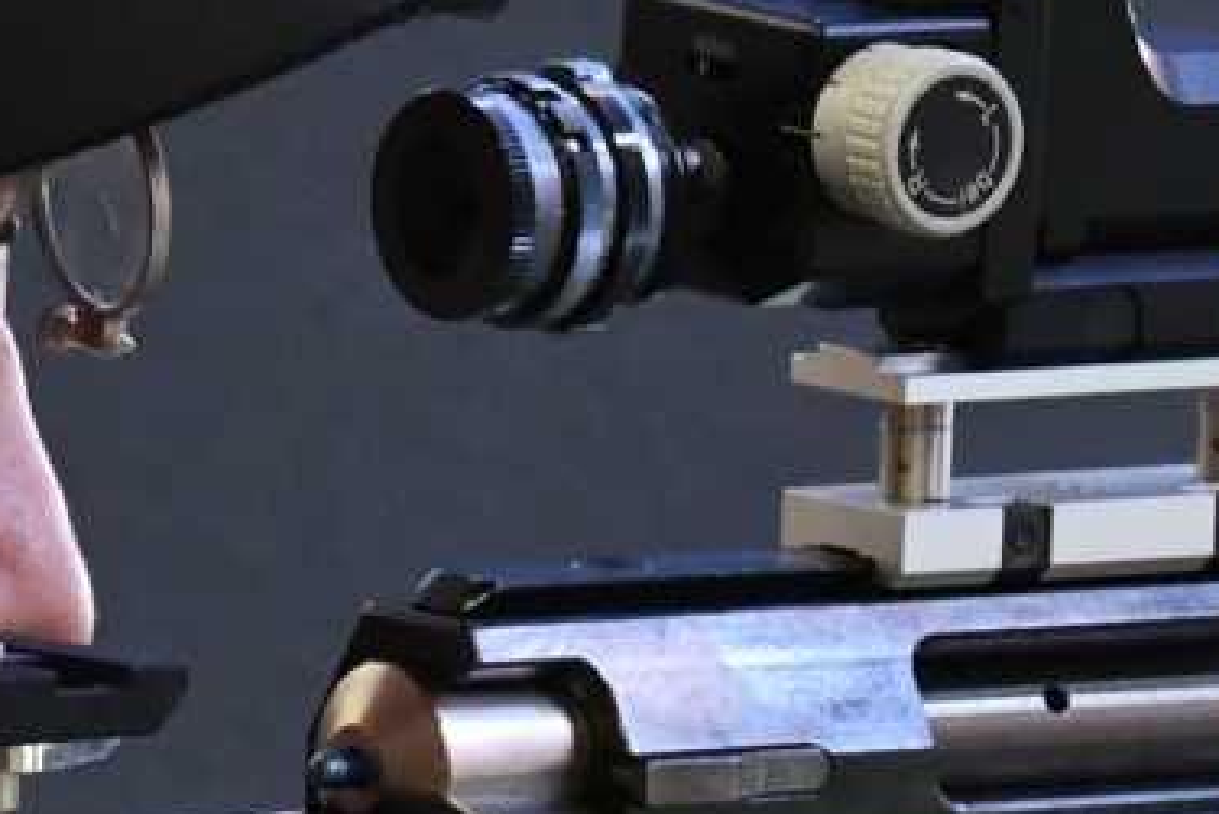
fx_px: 77839
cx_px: 600
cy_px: 931
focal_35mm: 2298
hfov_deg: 0.9
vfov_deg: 0.6
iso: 6400
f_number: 13
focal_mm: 480
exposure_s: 1/50
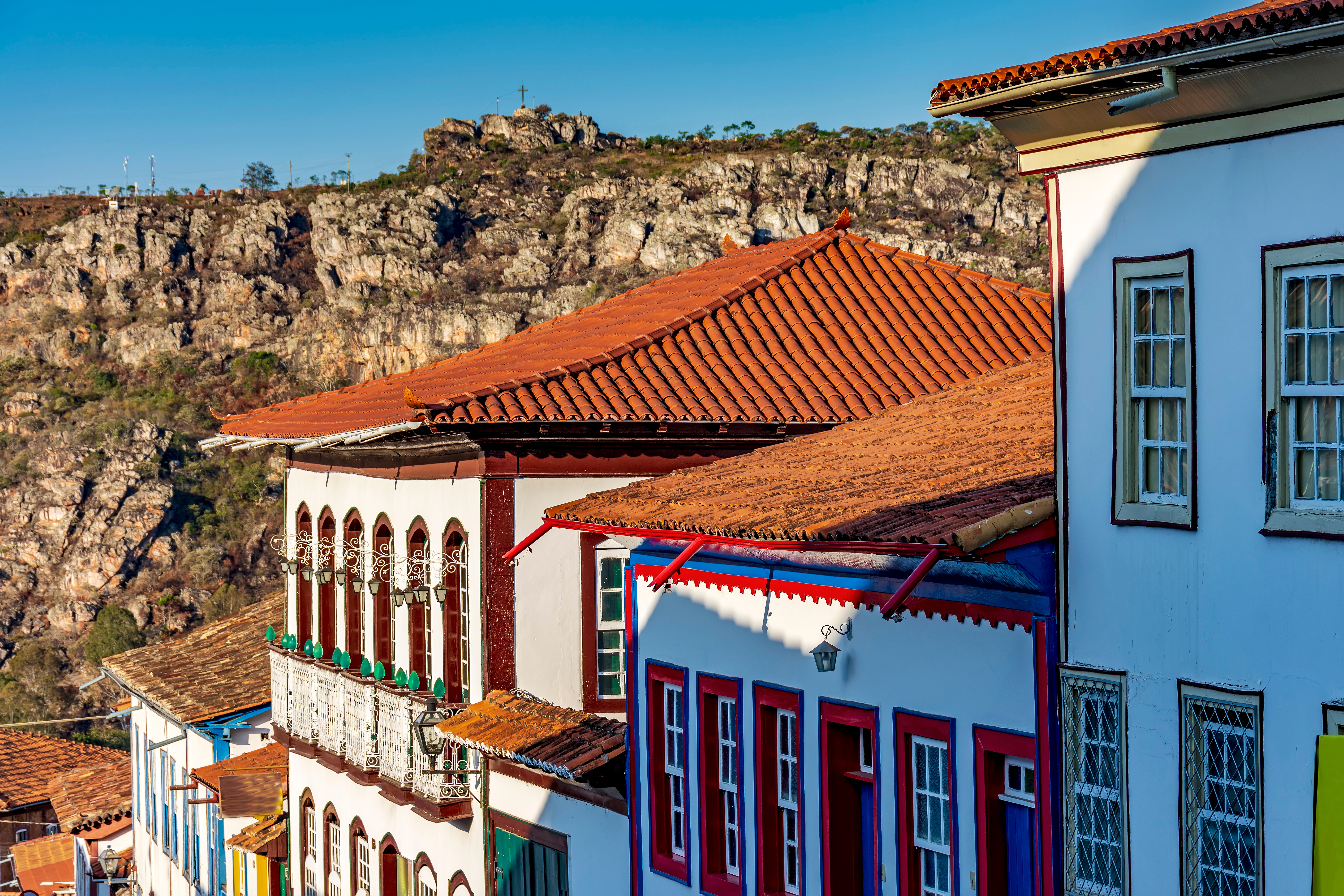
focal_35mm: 99
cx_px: 672
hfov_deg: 20.6
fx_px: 3696
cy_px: 448
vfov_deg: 13.8
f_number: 8
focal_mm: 66
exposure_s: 1/200
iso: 100
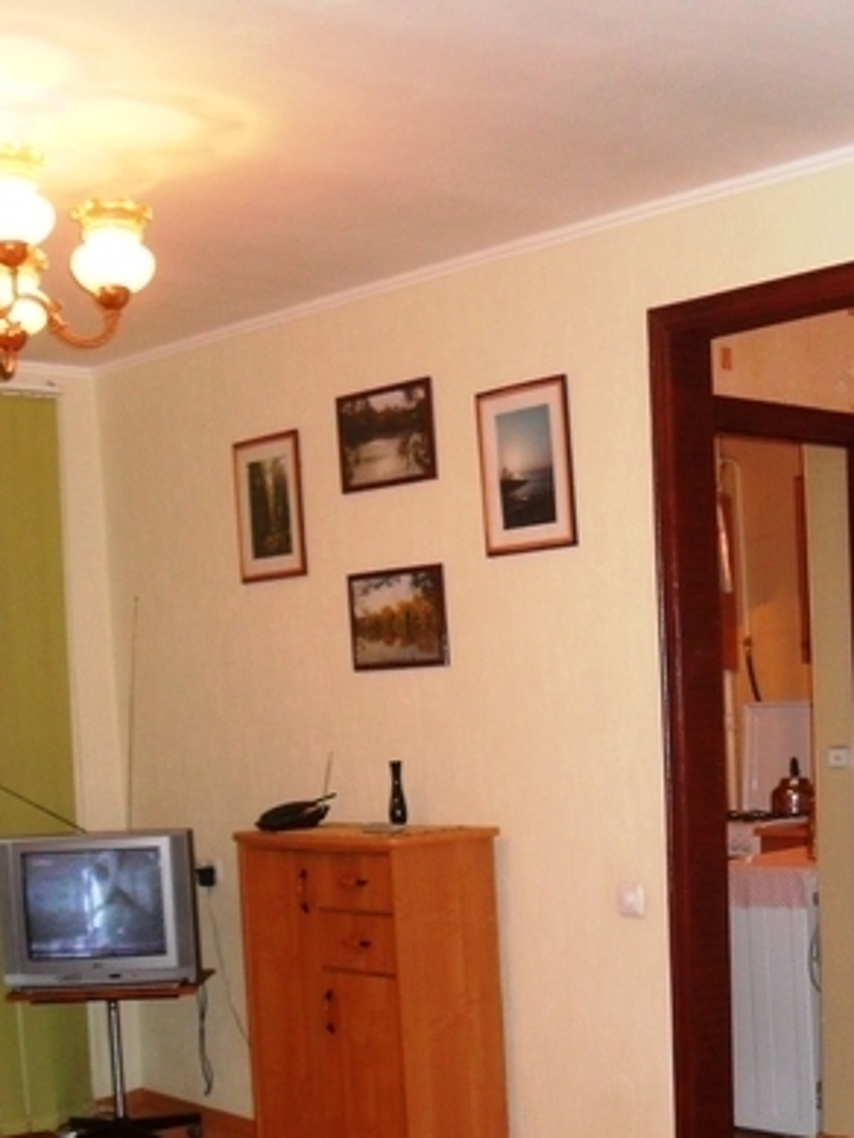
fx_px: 1775
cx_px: 547
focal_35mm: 54
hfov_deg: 26.9
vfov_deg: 34.8
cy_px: 857
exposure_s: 1/45
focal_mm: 6.2
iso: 200
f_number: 2.8
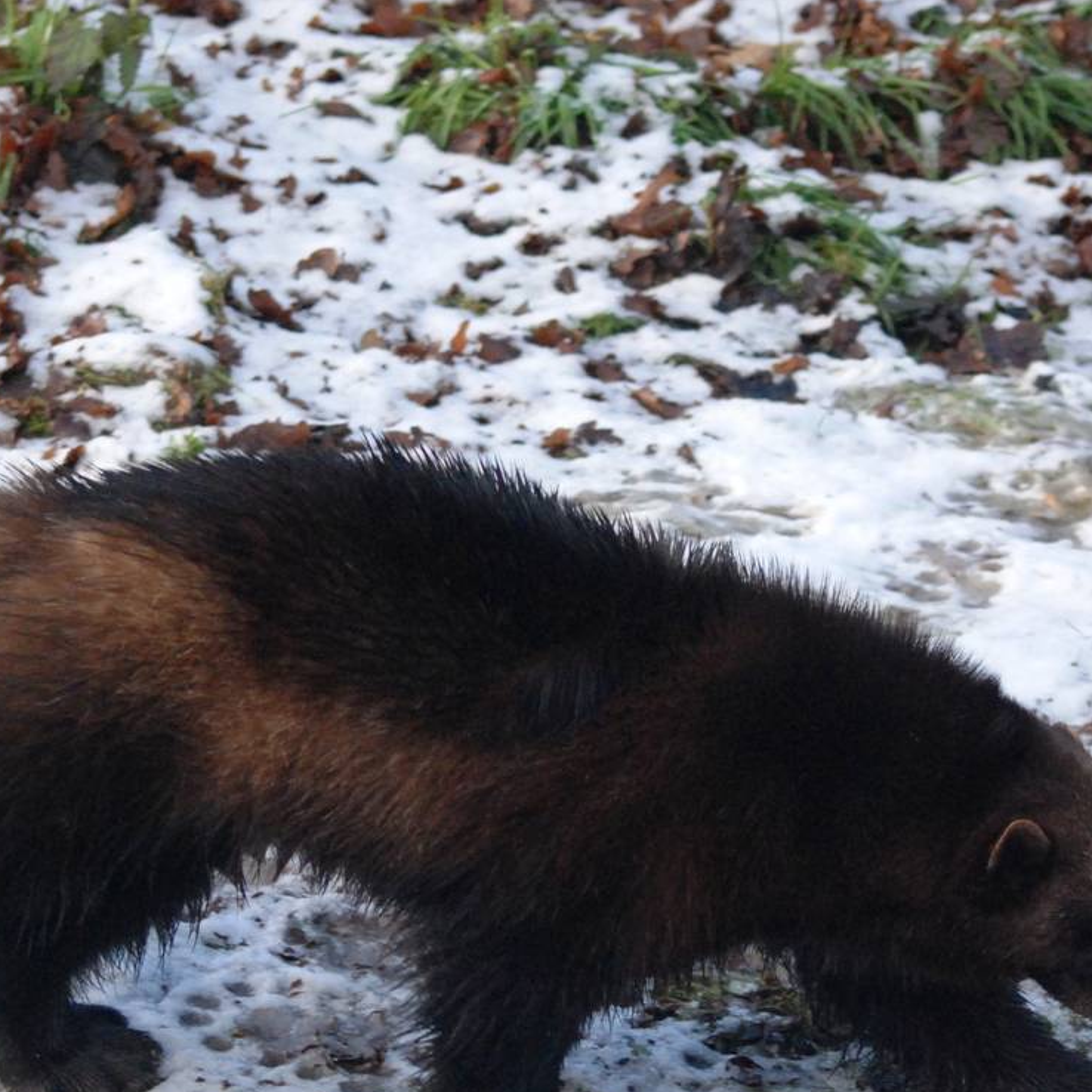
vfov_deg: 7.7
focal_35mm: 227
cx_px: 432
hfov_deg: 7.7
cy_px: 647
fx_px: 8102
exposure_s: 1/1250
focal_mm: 82
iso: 1000
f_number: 4
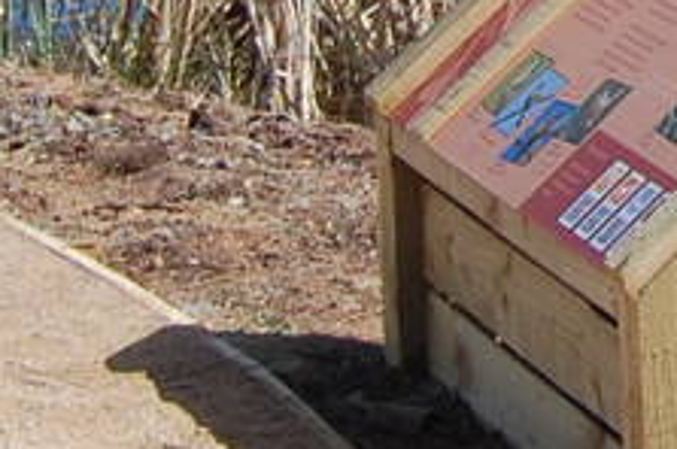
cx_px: 1867
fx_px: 5258
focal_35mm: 280
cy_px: -743
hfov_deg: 6.8
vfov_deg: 4.7
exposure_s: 1/320
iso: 200
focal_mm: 26
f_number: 9
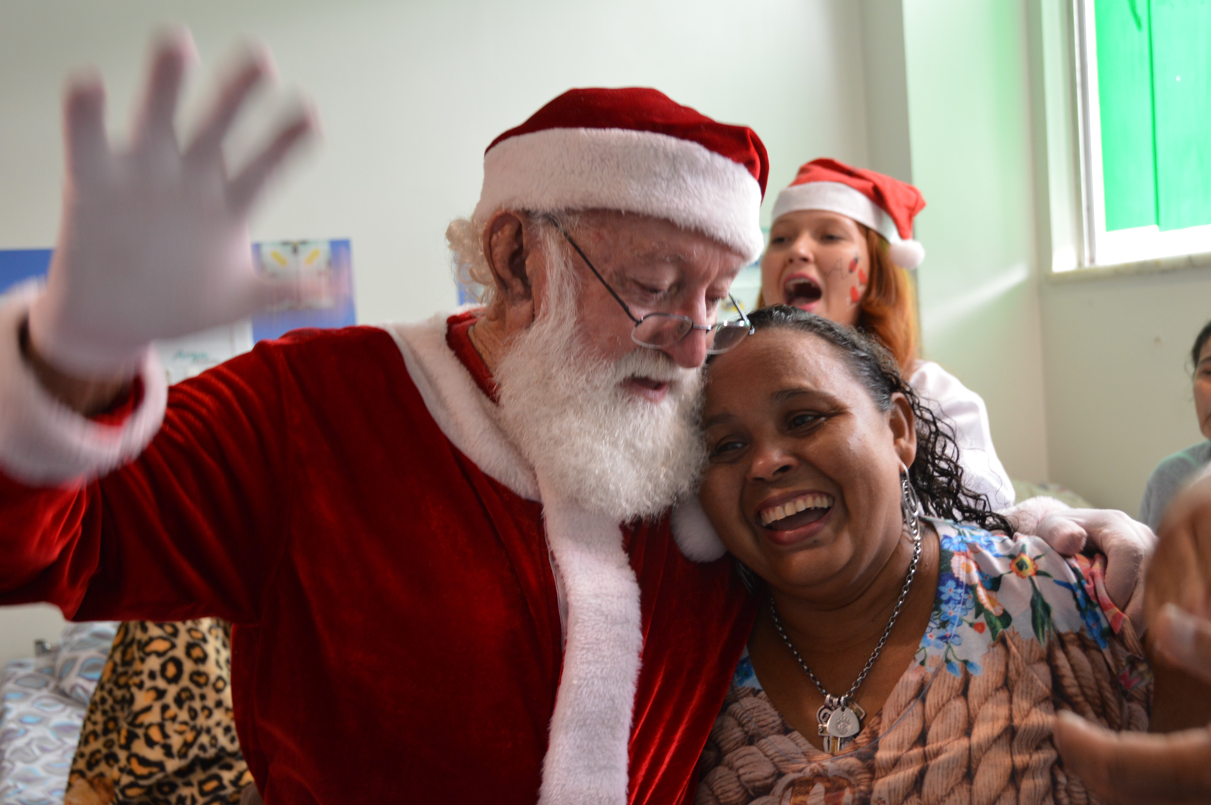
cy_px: 402
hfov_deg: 46.4
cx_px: 606
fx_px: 1412
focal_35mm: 42
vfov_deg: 31.8
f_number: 4
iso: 640
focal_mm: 28
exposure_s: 1/60
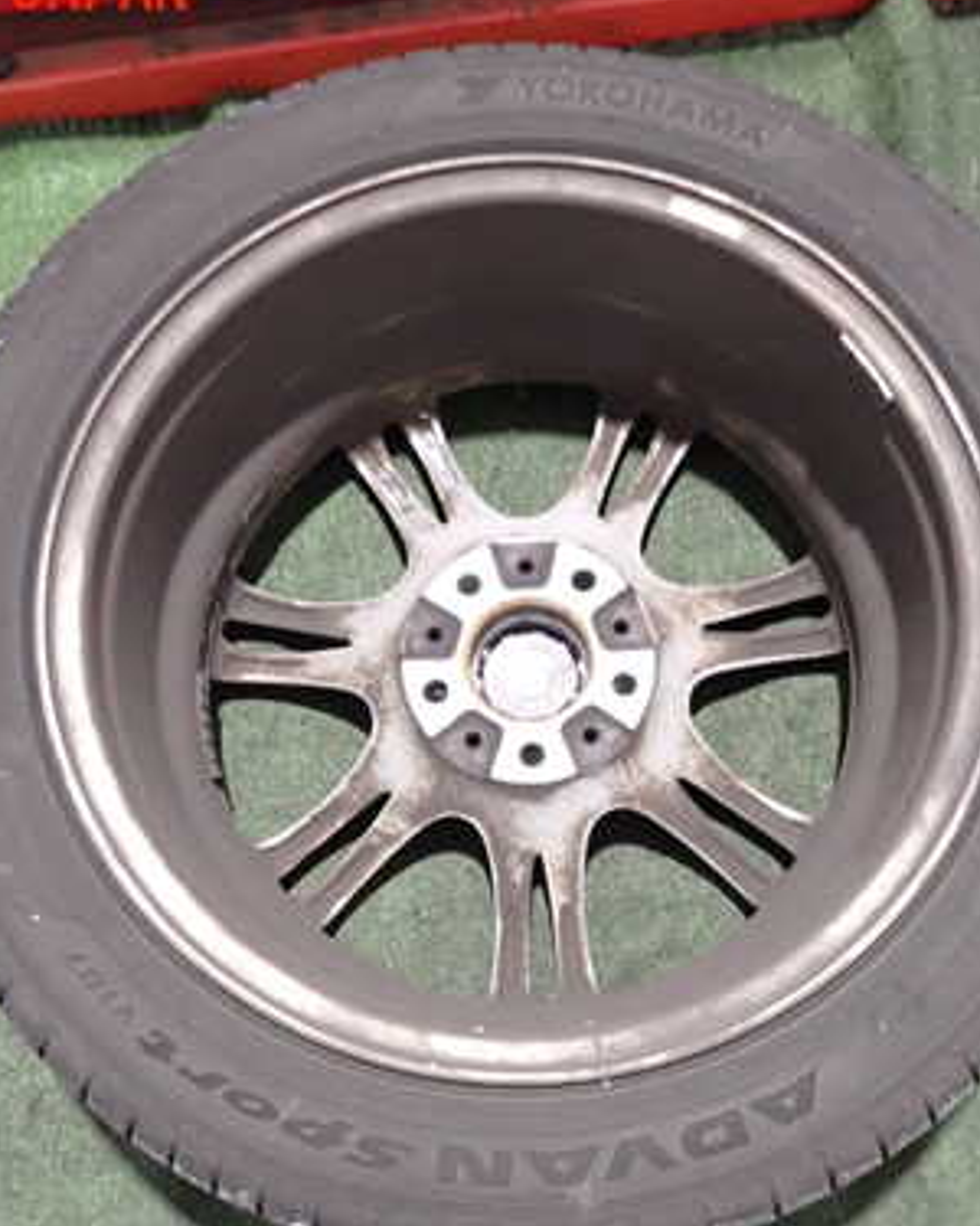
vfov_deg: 46.8
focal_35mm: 39
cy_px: 683
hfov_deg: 38.1
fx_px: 1414
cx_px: 575
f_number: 2
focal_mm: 4.5
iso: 800
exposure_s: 1/25
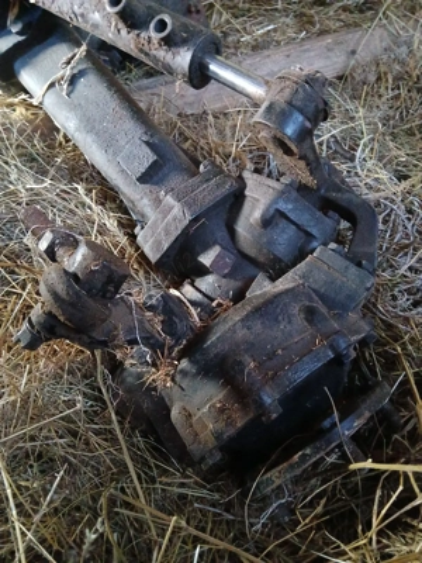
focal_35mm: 26
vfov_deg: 67.3
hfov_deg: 53.1
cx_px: 211
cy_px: 282
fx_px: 423
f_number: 1.8
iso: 1250
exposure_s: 1/16.7
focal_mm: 3.98
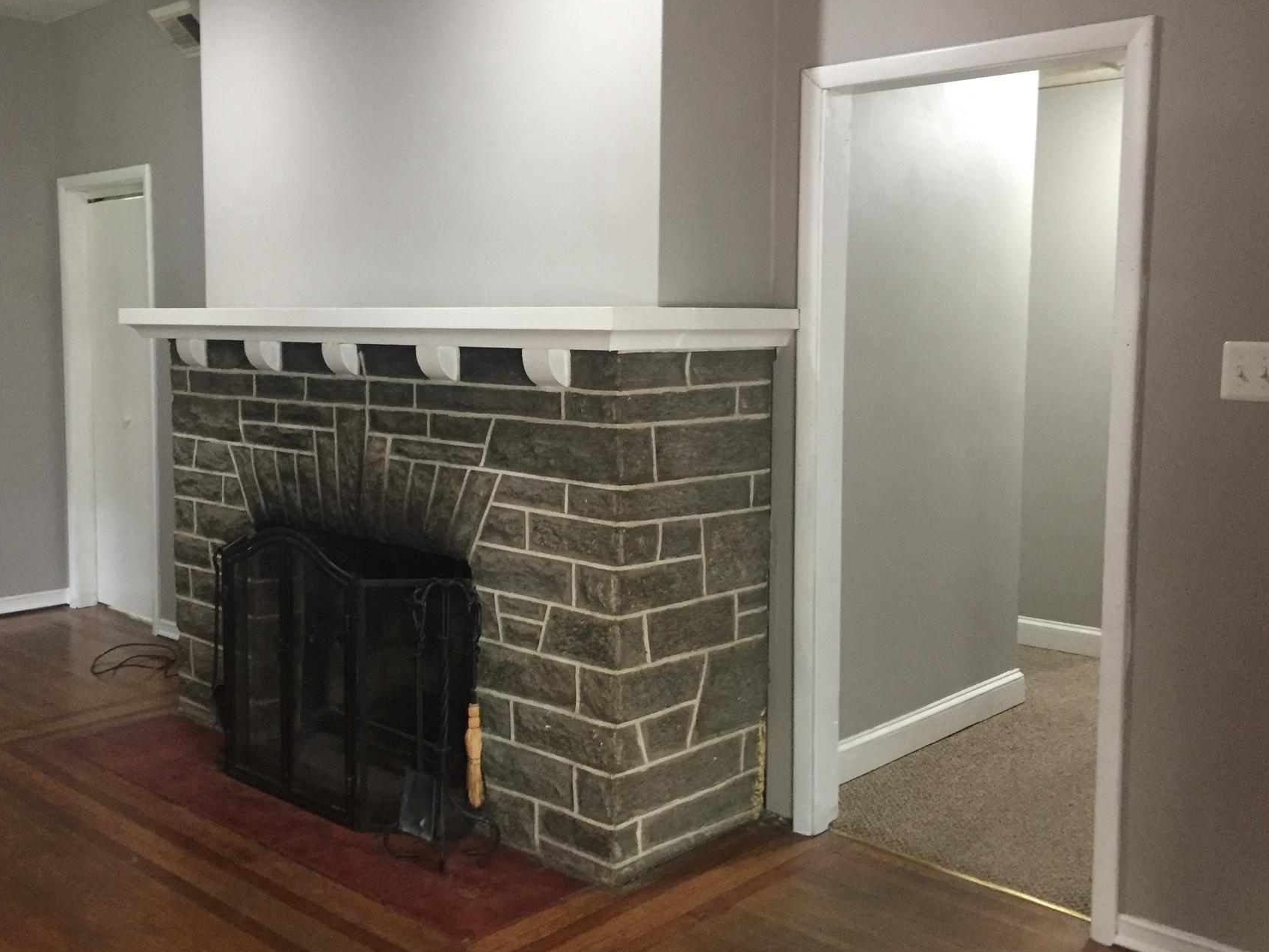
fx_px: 1283
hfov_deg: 52.3
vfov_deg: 40.7
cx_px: 521
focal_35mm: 35
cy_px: 434
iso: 250
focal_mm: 4.15
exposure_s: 1/20
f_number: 2.2
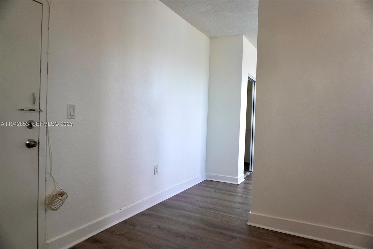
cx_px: 186
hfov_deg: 73.8
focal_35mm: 24
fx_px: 249
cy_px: 124
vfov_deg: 53.1
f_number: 4
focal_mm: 16
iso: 500
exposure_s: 1/160
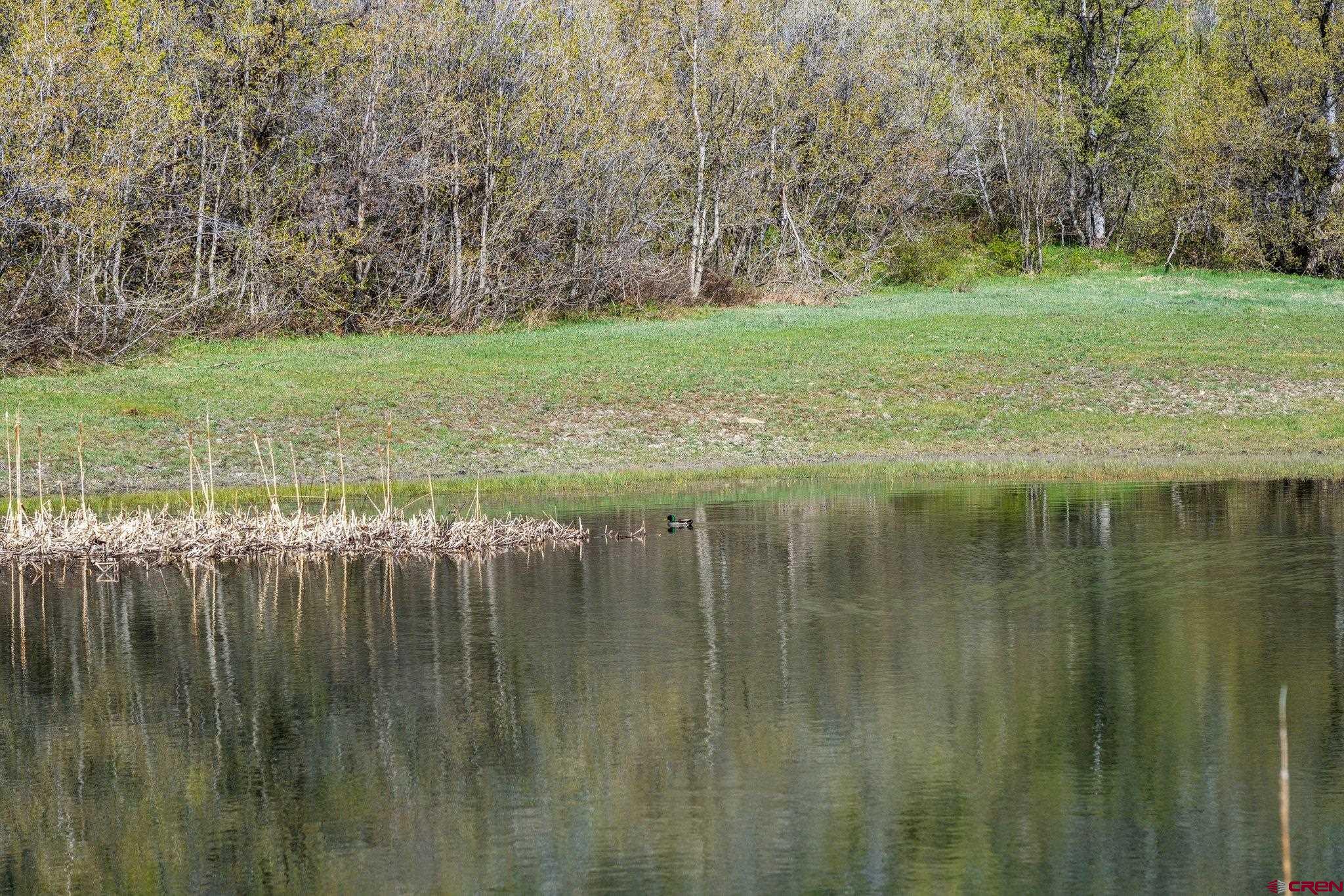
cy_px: 448
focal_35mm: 105
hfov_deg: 19.5
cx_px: 672
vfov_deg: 13.0
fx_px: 3919
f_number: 8
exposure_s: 1/800
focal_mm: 105
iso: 400
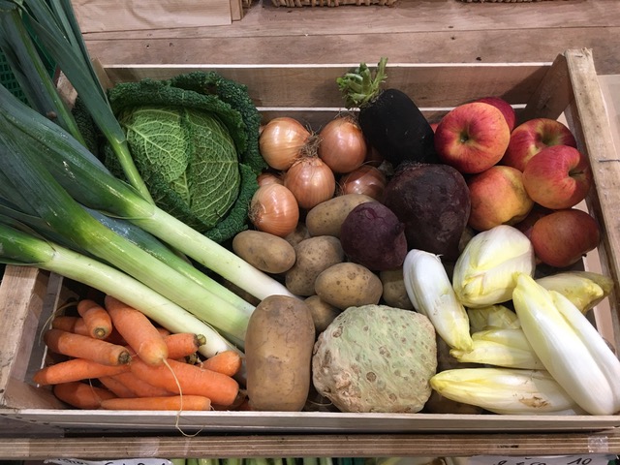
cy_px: 232
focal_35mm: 29
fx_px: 519
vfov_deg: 48.2
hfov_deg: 61.7
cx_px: 310
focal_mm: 4.15
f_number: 2.2
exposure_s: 1/17
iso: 50
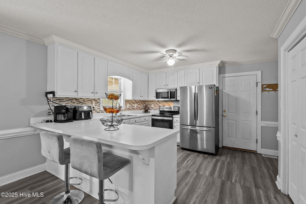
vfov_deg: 73.7
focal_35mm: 16
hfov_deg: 96.8
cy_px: 102
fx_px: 136
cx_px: 153
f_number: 4
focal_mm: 16
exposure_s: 1/6
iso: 400
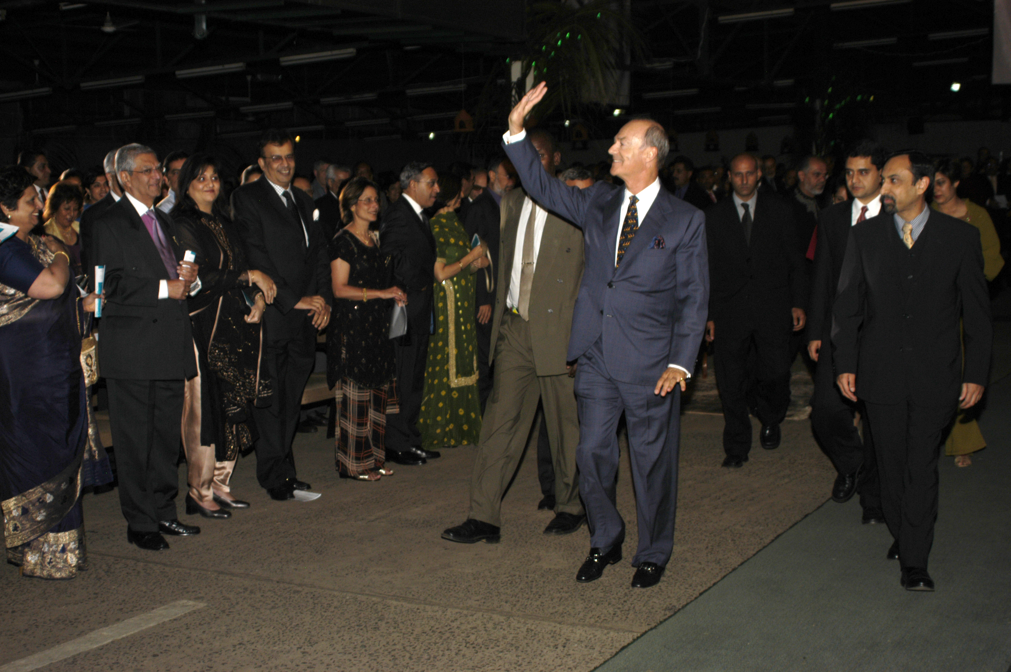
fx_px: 1431
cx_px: 506
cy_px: 336
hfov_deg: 38.9
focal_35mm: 51
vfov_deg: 26.4
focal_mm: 34
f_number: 5
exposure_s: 1/60
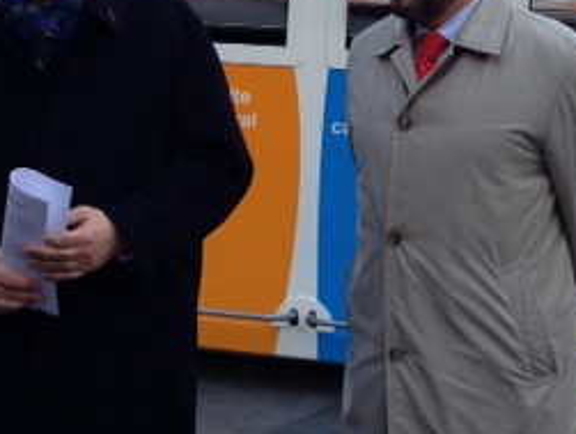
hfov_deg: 23.3
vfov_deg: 17.4
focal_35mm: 84
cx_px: 280
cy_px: 76
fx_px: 1400
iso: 50
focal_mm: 4.12
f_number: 2.4
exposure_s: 1/40
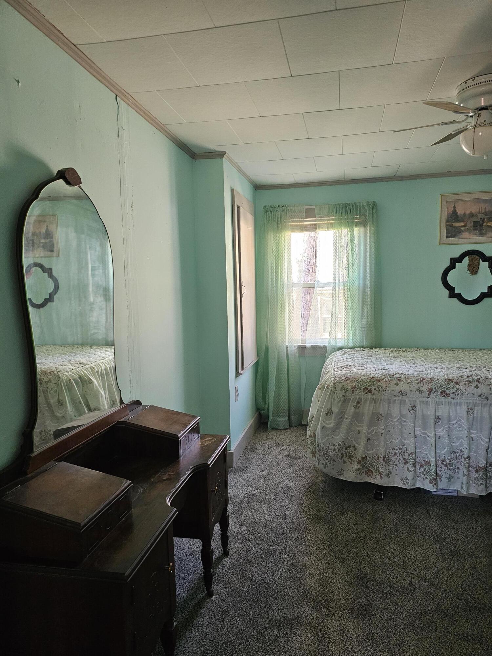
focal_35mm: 23
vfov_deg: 73.9
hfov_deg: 58.9
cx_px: 246
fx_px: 436
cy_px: 328
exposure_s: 1/120
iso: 800
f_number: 1.7
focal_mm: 6.3
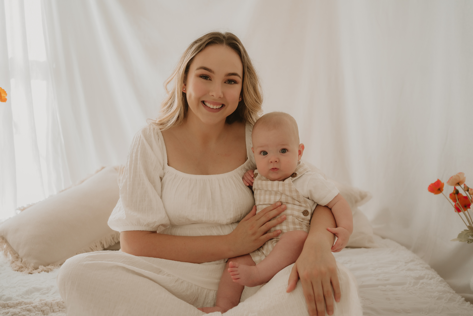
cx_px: 236
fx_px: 460
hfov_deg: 54.4
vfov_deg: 37.9
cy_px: 158
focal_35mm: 35
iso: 400
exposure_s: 1/640
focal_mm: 35
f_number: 3.2
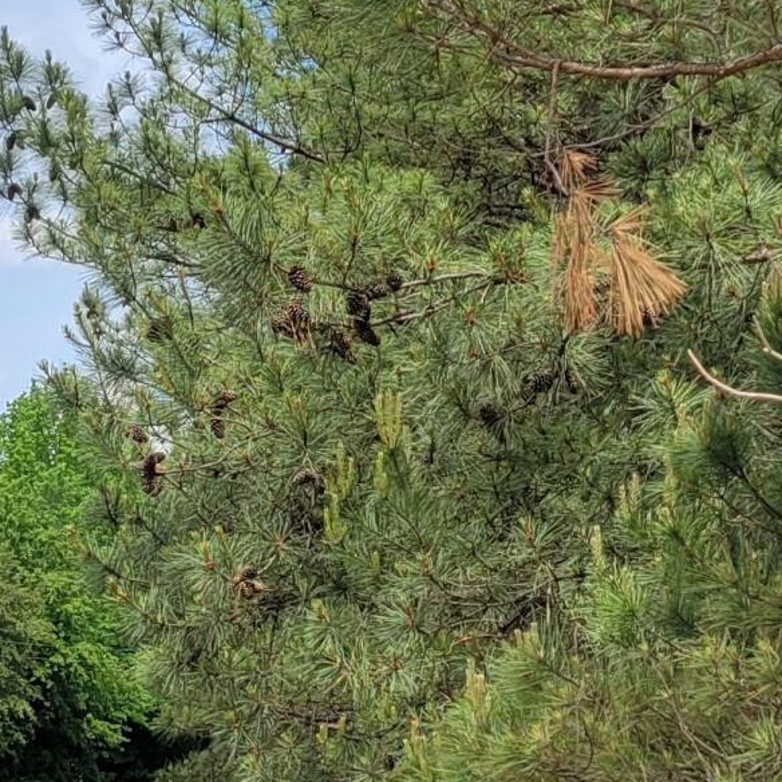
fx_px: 3016
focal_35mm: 118
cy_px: 526
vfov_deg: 14.7
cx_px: 402
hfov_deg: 14.8
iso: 40
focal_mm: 5.4
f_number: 1.8
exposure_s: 1/1770
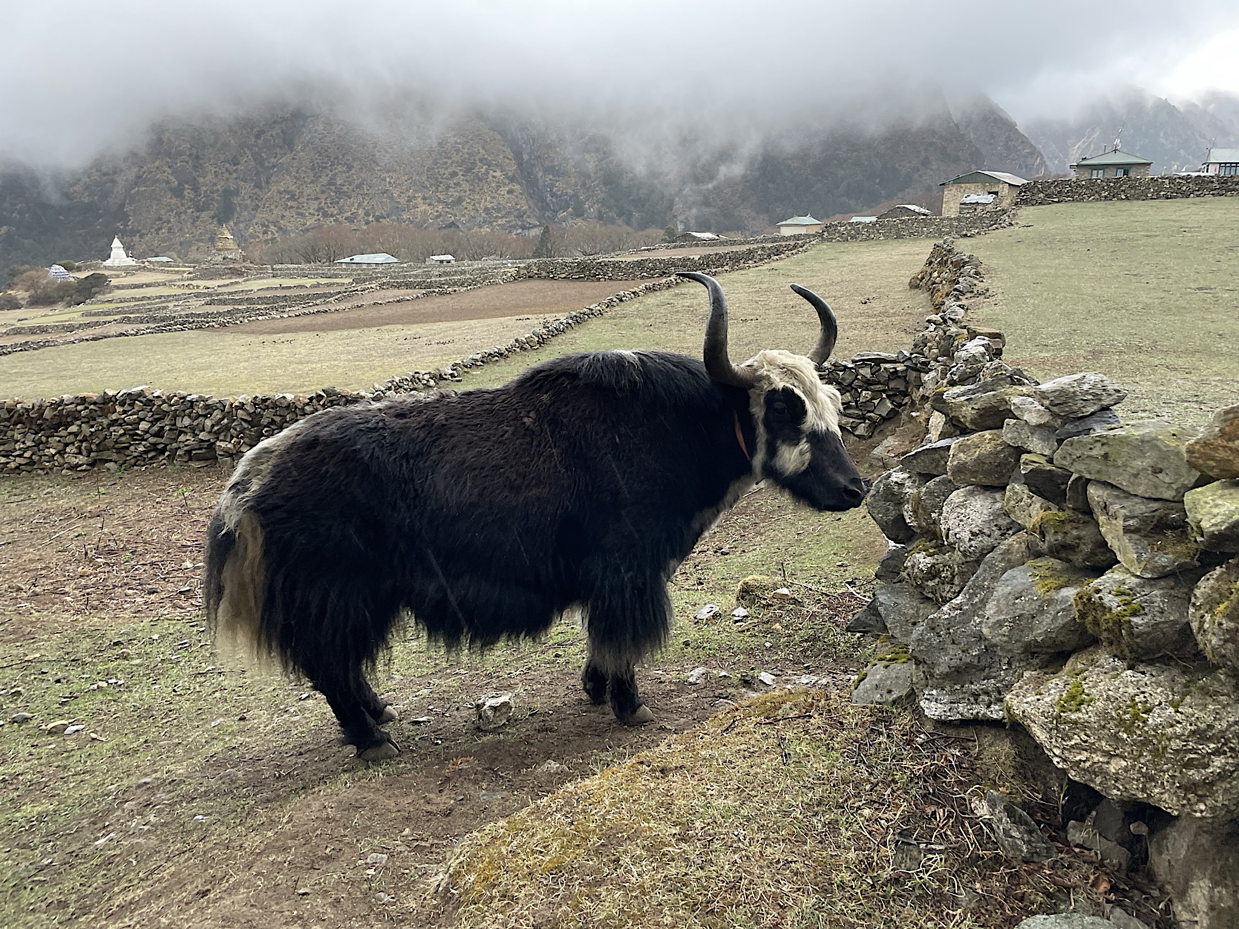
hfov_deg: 67.3
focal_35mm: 26
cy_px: 464
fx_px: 931
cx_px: 620
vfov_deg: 53.1
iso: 100
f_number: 1.6
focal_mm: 4.2
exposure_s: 1/121
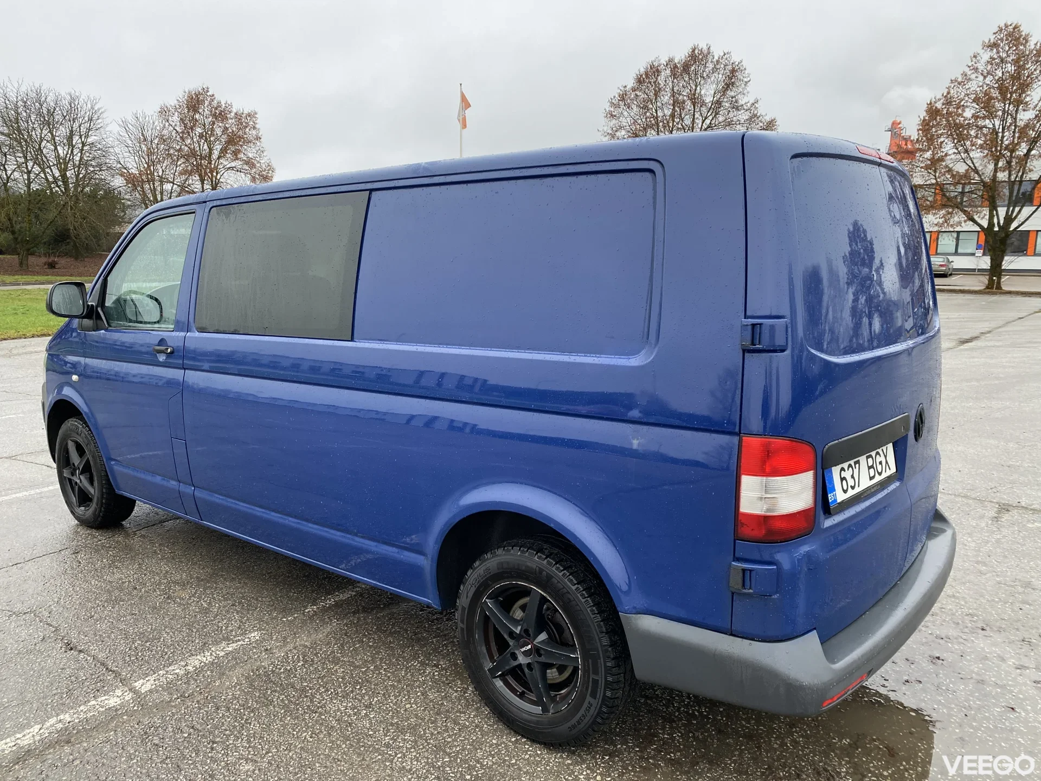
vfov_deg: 53.1
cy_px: 390
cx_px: 520
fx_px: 782
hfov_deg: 67.3
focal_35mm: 26
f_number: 1.8
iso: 80
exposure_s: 1/122
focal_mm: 4.25
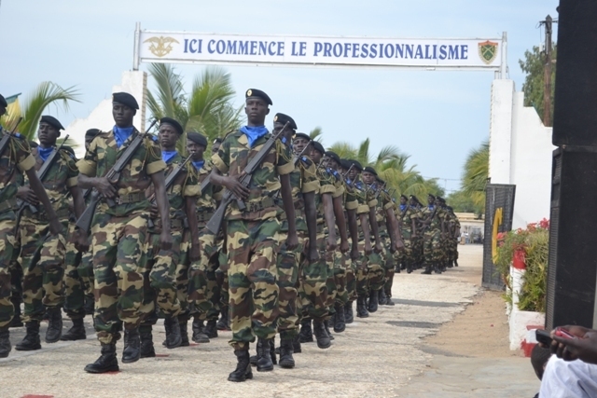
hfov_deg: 24.6
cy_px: 199
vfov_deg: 16.6
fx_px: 1368
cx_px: 298
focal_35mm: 82
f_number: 7.1
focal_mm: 55
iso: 100
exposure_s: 1/200
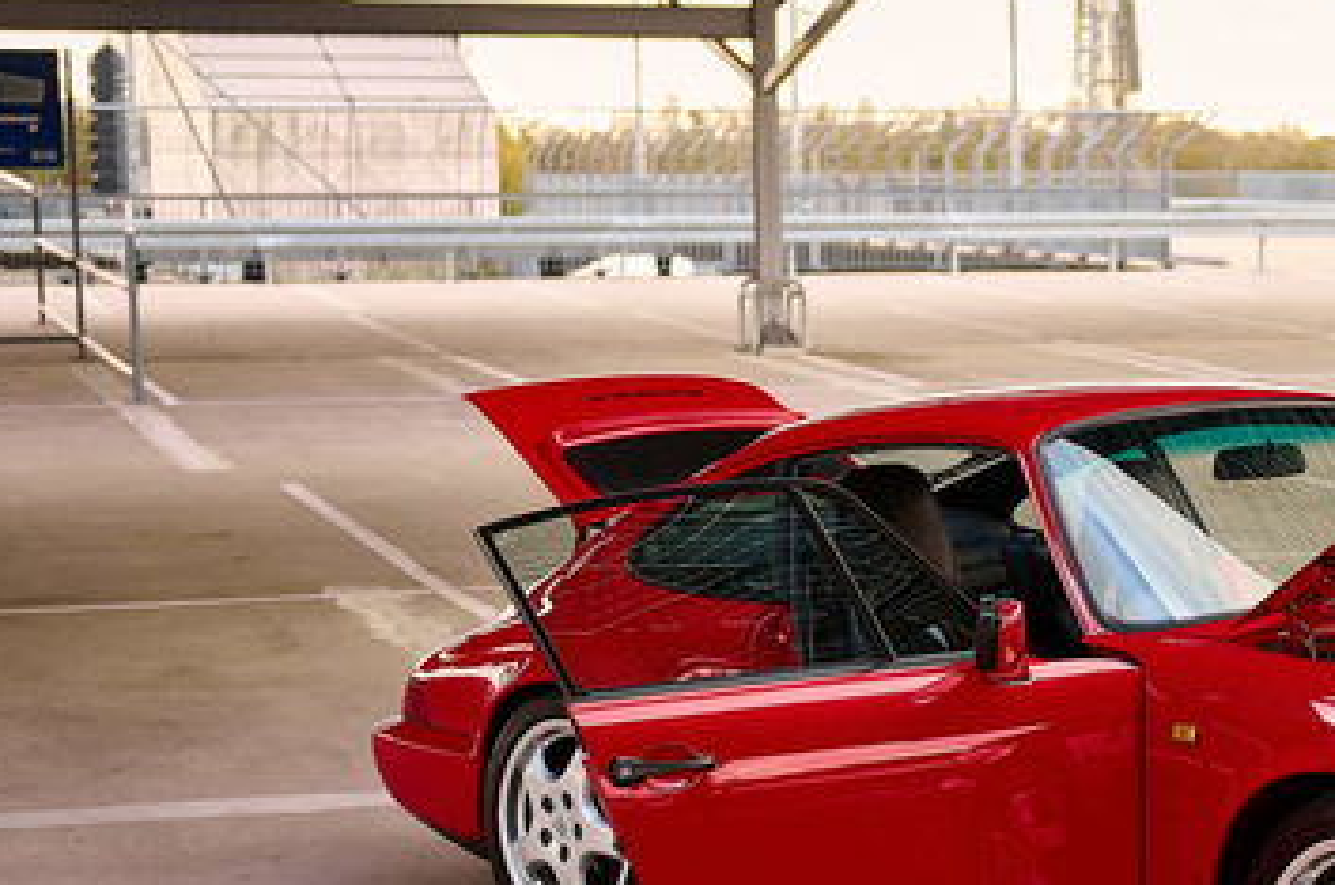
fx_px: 3628
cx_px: 1248
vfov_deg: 13.9
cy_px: 643
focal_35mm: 98
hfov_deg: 20.4
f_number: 2.8
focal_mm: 45
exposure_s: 1/800
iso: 800
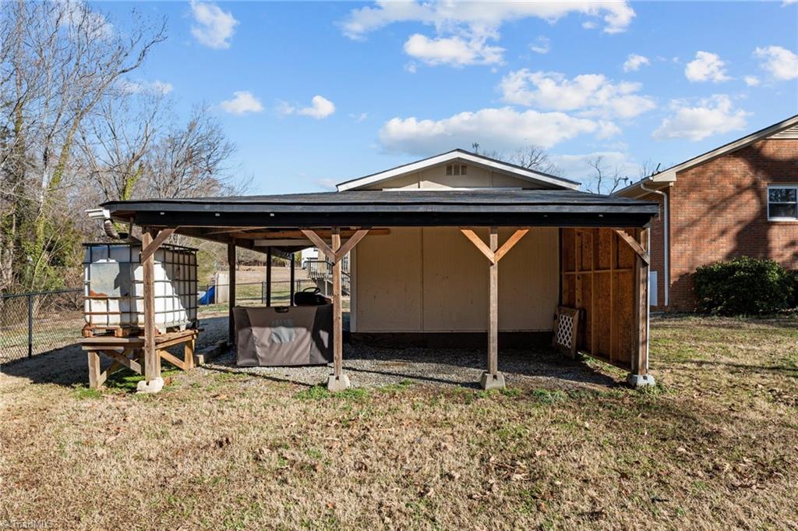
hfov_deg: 81.2
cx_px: 399
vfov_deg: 59.4
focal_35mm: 21
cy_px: 266
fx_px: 465
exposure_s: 1/320
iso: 200
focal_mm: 21
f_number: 7.1
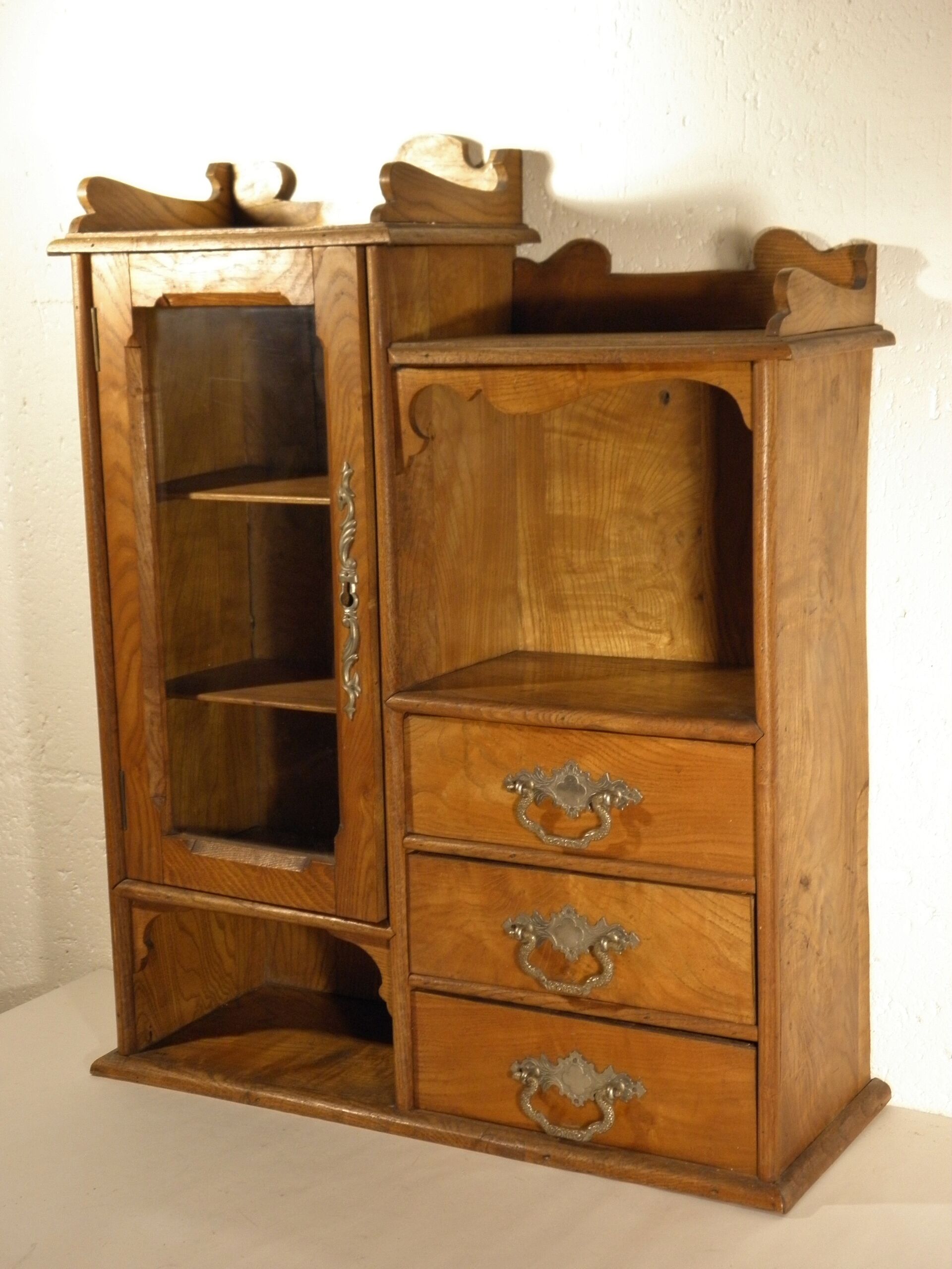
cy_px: 634
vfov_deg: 35.5
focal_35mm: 54
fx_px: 1980
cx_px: 476
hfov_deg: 27.0
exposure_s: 1/20
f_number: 4.1
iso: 200
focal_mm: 9.7
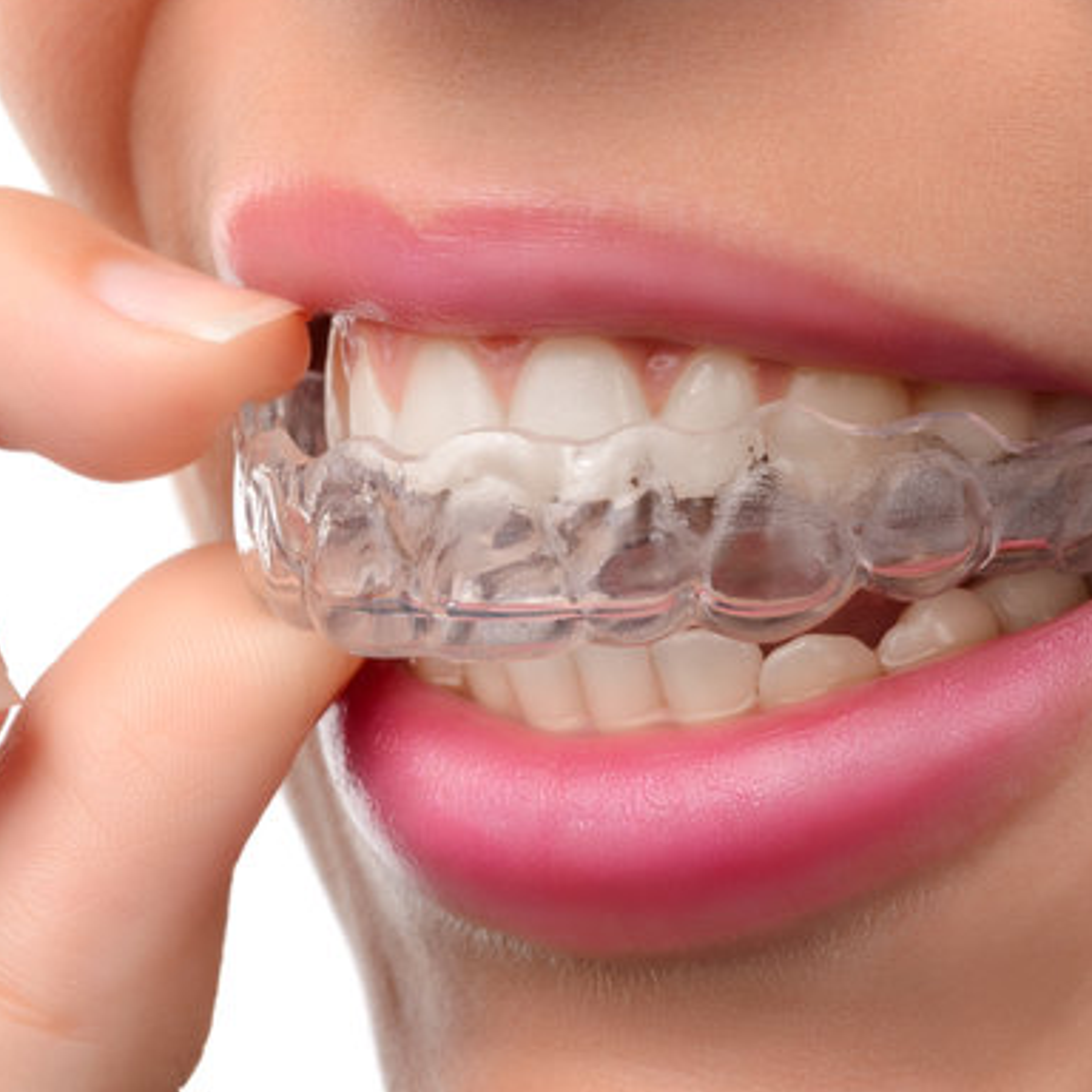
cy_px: 351
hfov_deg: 20.4
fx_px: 3034
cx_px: 668
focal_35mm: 85
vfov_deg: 20.3
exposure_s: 1/60
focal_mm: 32
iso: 100
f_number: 18
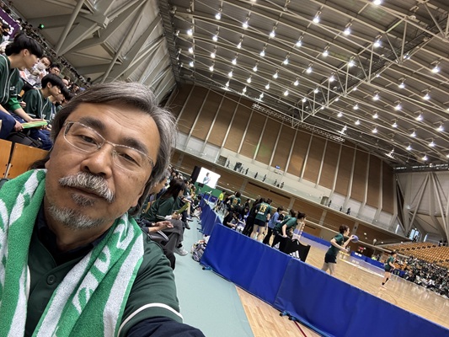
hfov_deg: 73.9
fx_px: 298
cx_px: 224
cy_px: 168
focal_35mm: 23
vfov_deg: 58.9
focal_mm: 2.69
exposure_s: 1/60
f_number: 1.9
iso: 160
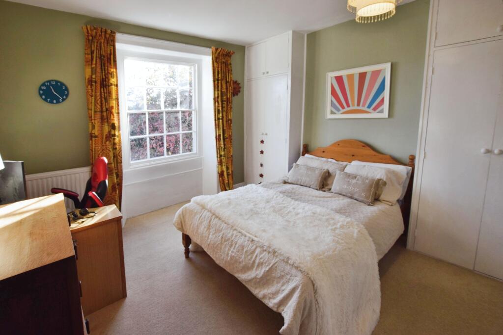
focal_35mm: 15
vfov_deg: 77.3
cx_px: 252
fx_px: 210
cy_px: 168
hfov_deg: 100.4
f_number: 6.3
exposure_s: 1/160
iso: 400
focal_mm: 10
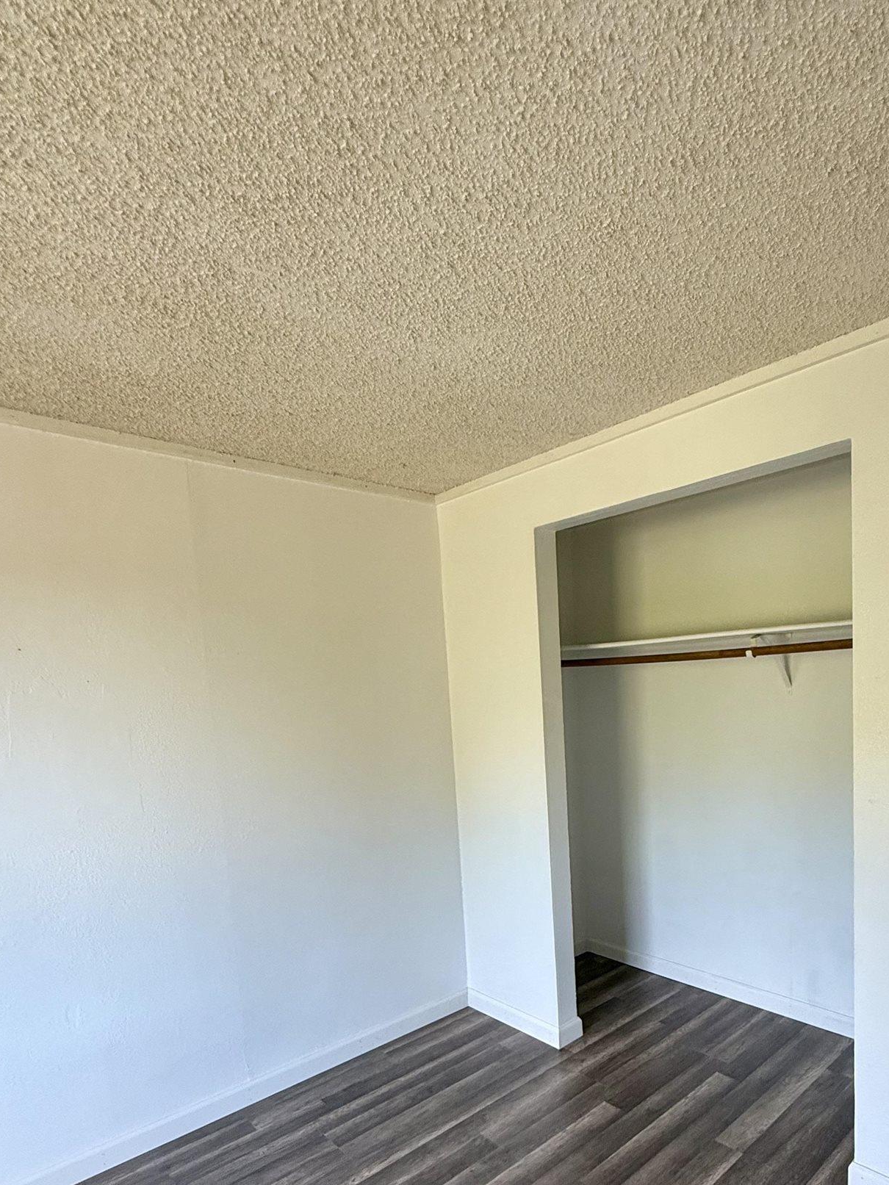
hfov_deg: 64.2
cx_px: 597
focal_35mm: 20
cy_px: 762
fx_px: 685
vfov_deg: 79.8
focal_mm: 2.22
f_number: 2.2
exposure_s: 1/99
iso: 200
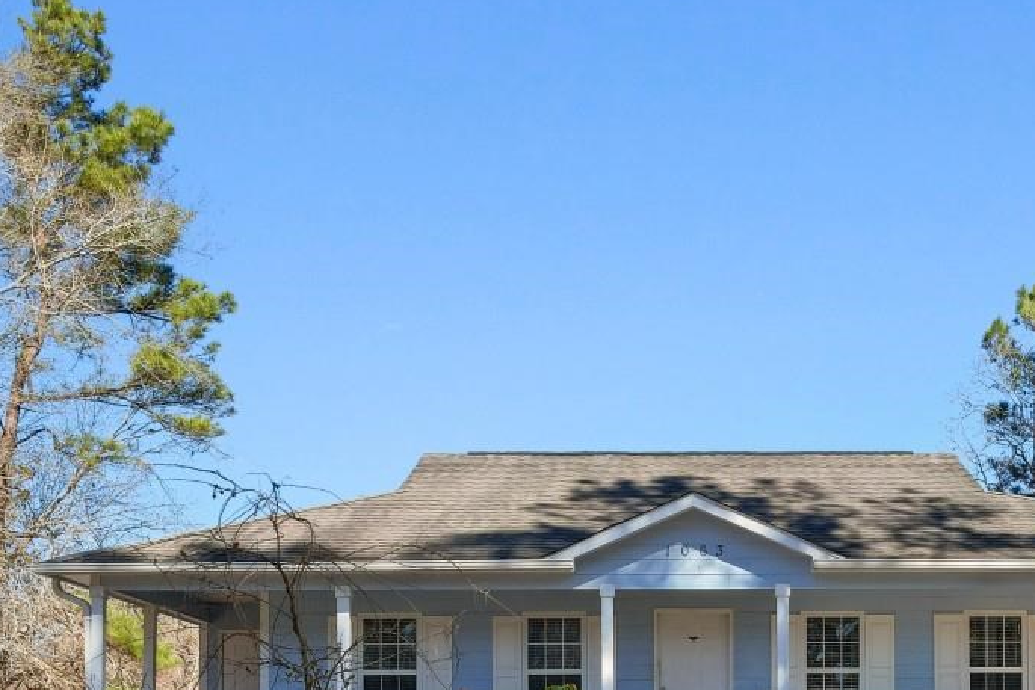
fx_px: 1495
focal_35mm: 52
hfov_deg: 37.8
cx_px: 684
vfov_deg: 24.4
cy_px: 749
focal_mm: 8.38
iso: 100
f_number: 2.8
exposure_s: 1/160
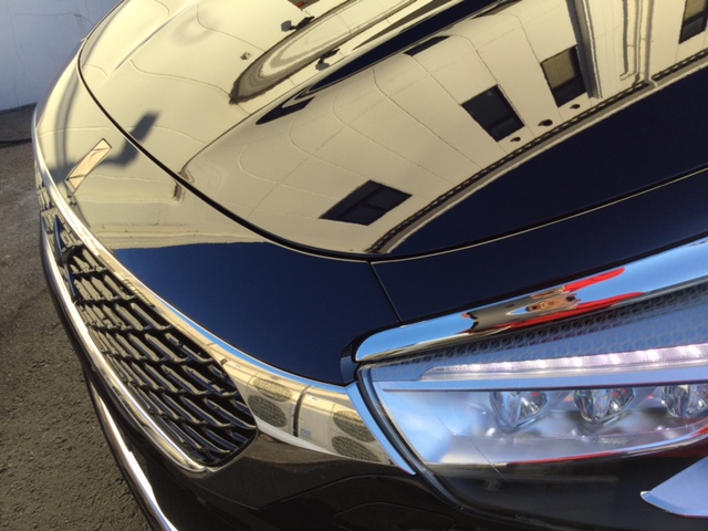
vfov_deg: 45.4
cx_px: 354
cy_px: 266
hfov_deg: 58.4
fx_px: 634
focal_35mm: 31
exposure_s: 1/247
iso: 25
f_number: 2.4
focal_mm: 3.3
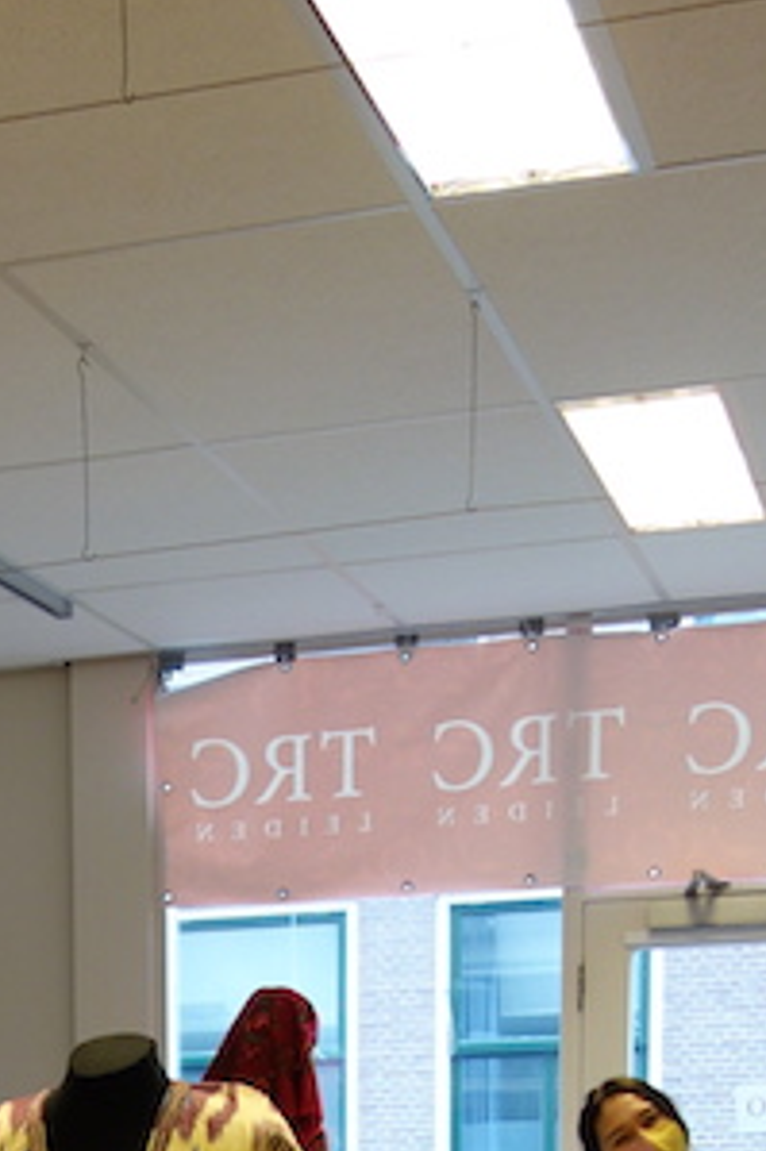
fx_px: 3067
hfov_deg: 13.7
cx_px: -241
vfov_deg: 18.8
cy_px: 1721
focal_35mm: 96
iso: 125
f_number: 2
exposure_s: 1/100
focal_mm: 10.4
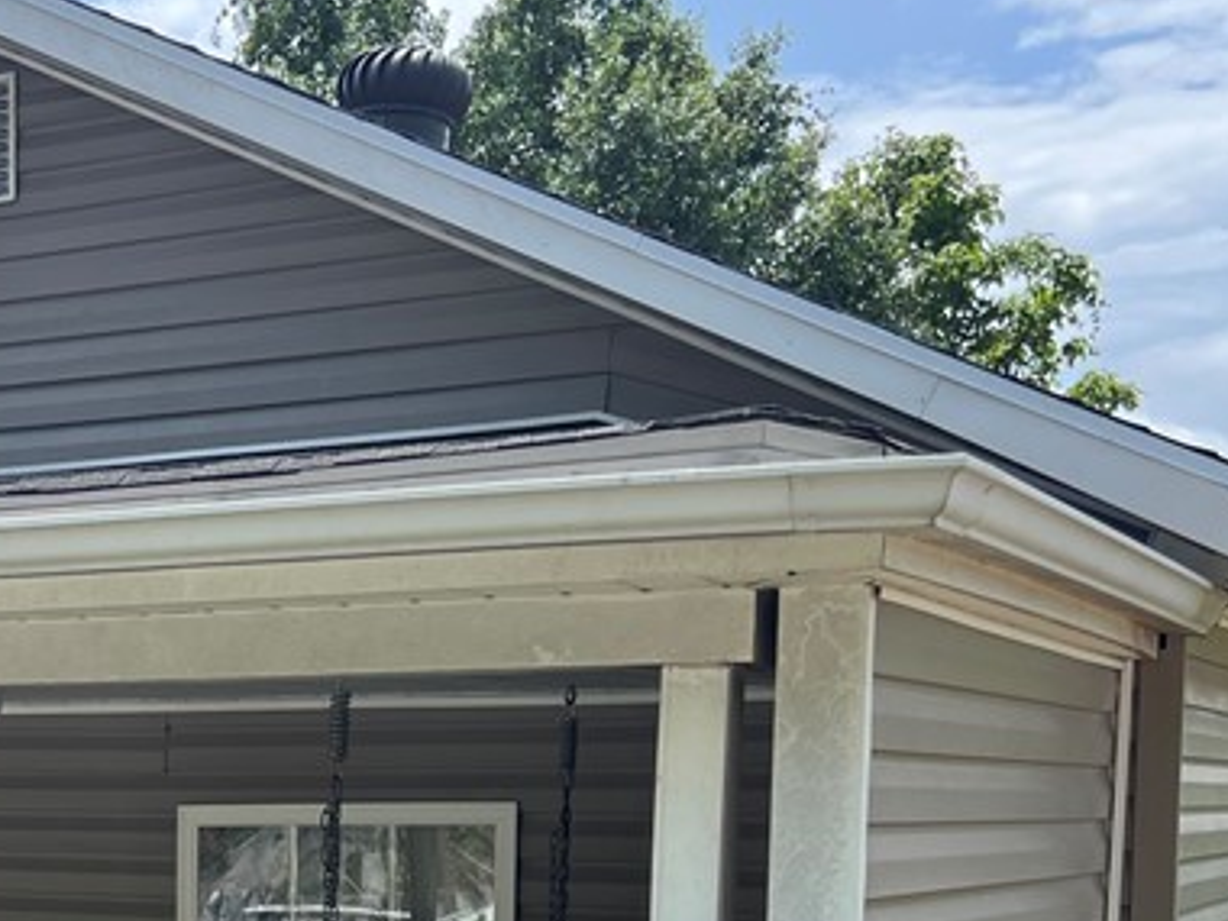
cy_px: 982
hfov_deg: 26.1
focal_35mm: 70
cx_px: -45
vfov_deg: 20.2
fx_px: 2483
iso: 50
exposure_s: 1/1511
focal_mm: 5.7
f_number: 1.5
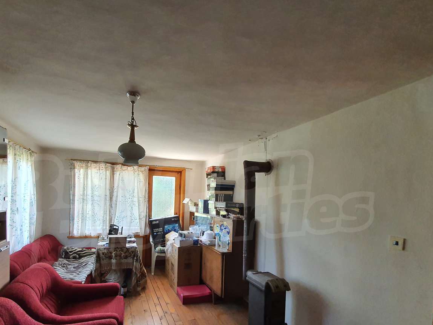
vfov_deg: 73.3
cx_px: 186
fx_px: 213
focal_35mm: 17
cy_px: 205
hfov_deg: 90.5
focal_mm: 1.8
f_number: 2.2
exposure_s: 1/60
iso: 200
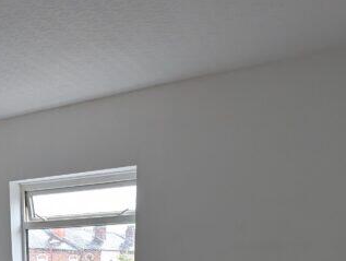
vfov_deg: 26.4
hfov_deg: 43.0
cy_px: 378
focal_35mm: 42
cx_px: 76
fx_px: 421
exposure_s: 1/51.8
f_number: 2.2
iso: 47
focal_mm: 1.95
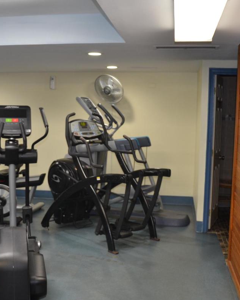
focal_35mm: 46
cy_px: 169
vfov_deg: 40.3
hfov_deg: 32.7
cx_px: 100
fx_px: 408
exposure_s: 1/60
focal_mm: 18
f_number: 3.5
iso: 500
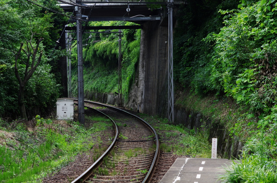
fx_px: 806
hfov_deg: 19.5
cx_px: 138
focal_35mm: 105
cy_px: 92
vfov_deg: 13.0
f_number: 5.6
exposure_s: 1/125
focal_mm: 70
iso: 100
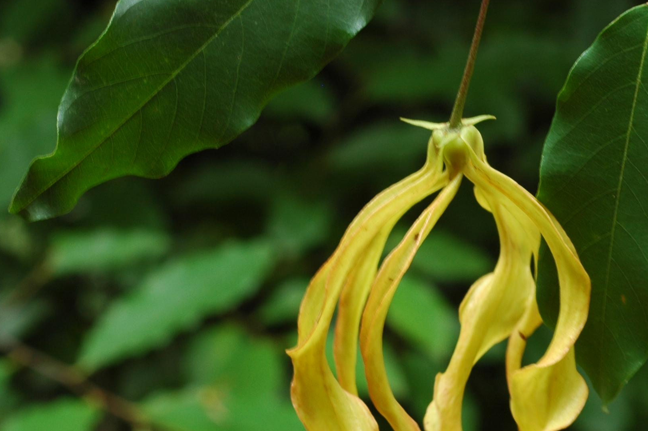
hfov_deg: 12.2
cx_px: 587
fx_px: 3003
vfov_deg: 8.2
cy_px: 351
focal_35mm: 167
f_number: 13
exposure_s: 1/6
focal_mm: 60
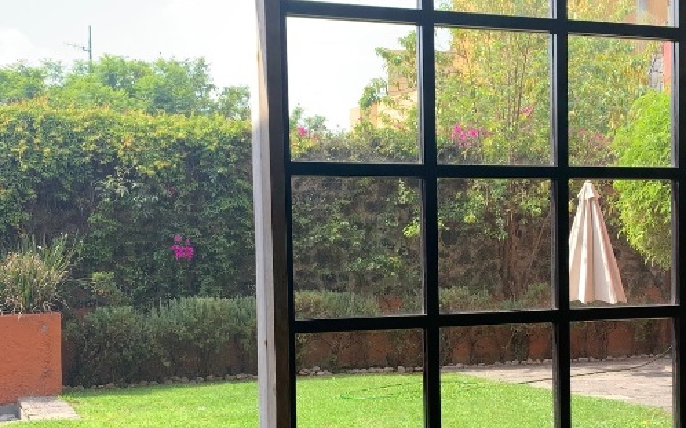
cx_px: 419
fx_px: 1103
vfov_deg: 21.8
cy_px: 317
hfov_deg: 34.4
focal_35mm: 59
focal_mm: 4.25
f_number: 1.8
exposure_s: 1/289
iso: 25
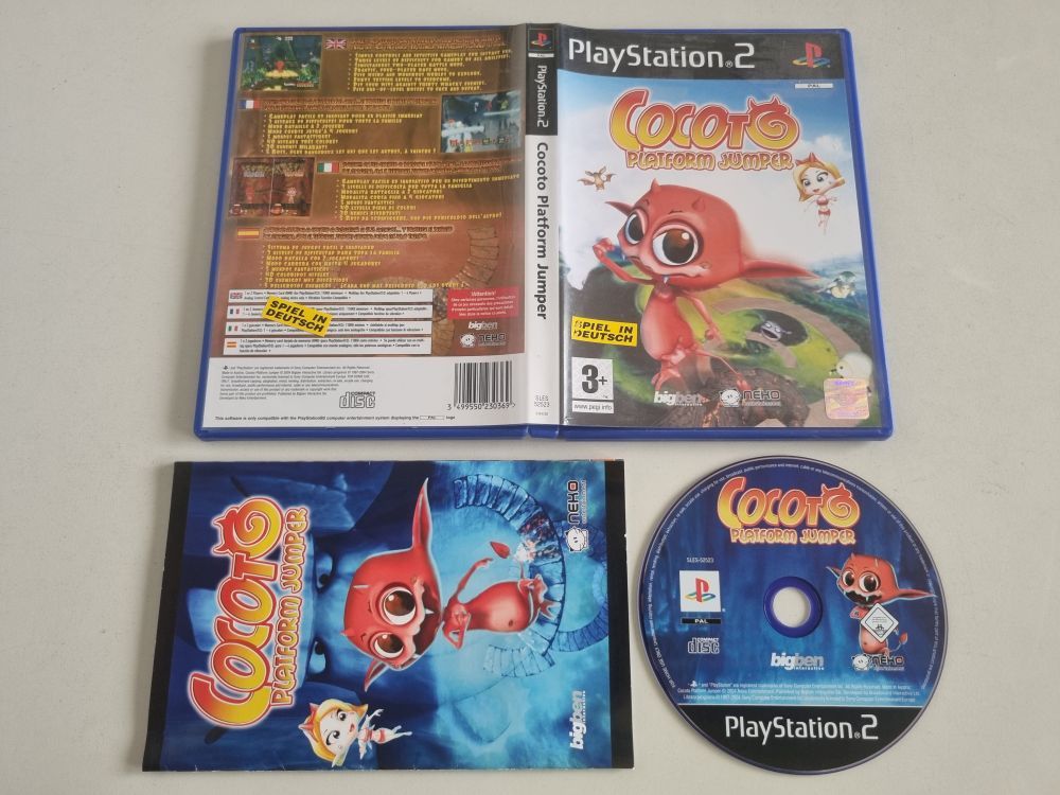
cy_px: 398
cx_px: 530
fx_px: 796
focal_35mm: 26
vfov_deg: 53.1
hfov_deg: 67.3
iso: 125
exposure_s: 1/100
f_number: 1.8
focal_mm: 5.4
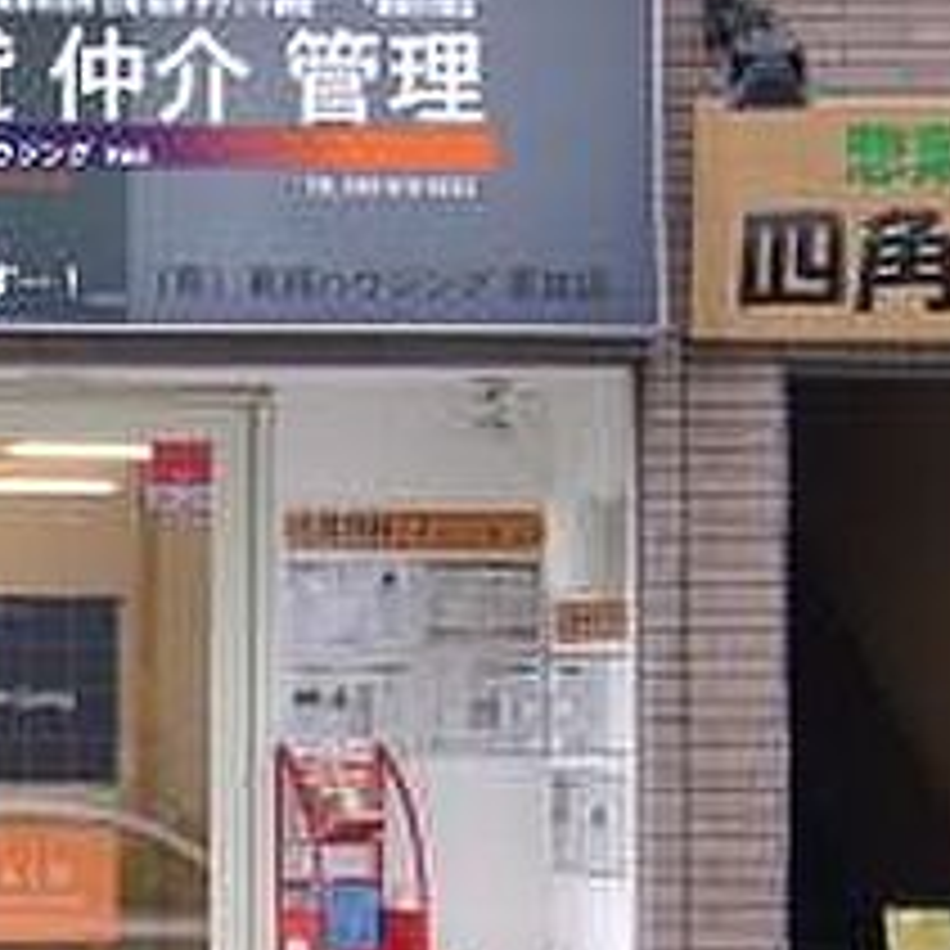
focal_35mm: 161
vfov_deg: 10.9
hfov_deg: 10.7
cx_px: -131
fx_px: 4999
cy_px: 428
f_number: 3.6
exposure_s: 1/80
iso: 80
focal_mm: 9.9
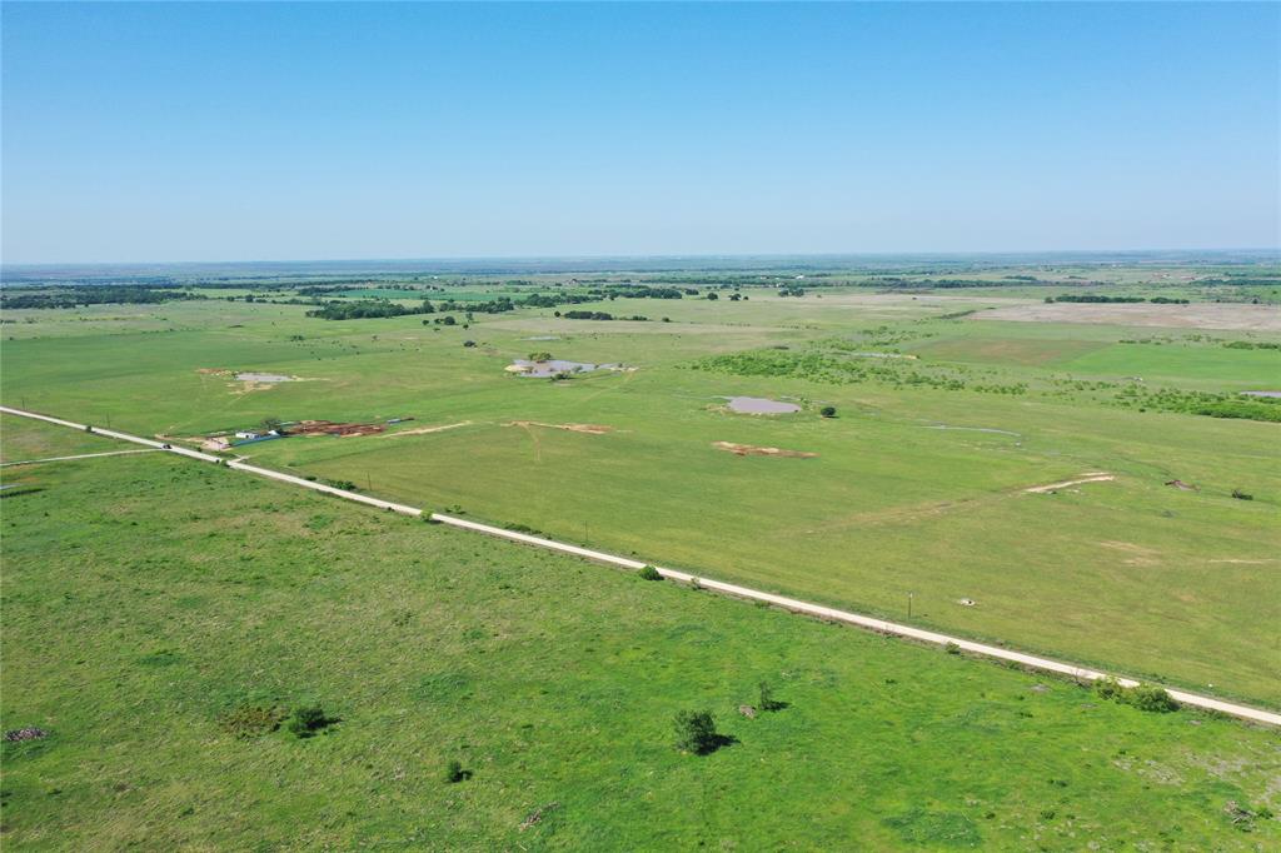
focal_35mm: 28
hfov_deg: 65.5
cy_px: 426
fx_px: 996
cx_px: 640
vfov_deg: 46.4
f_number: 6.3
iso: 100
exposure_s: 1/320
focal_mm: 10.26
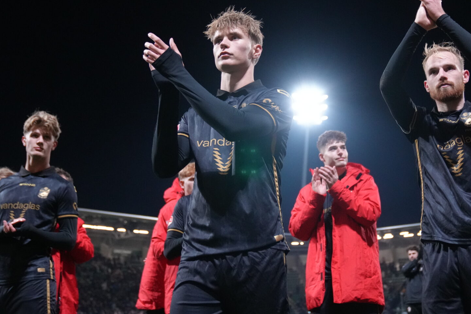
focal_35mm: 57
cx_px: 283
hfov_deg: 34.9
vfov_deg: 23.8
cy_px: 136
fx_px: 746
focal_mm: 32
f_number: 2.8
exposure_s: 1/640
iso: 4000
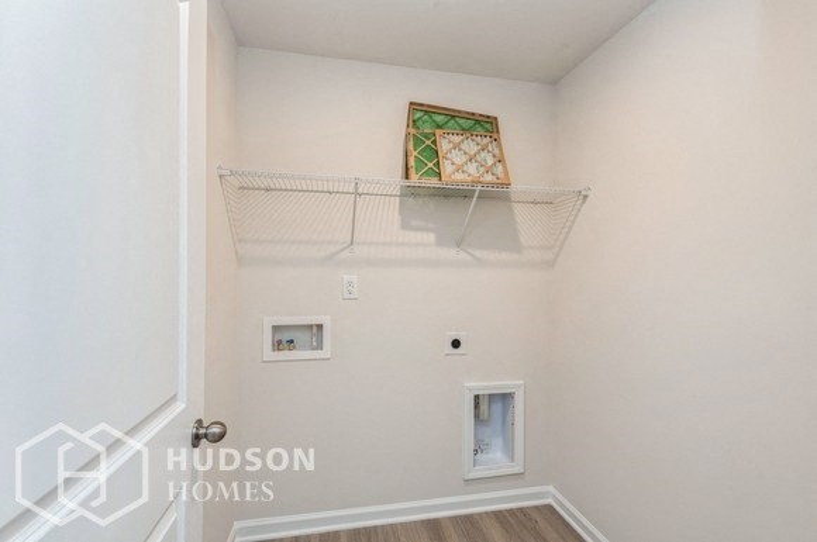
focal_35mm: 16
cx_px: 408
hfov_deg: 96.8
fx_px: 363
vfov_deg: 73.6
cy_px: 271
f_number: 10
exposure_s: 1/2
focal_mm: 16
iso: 100
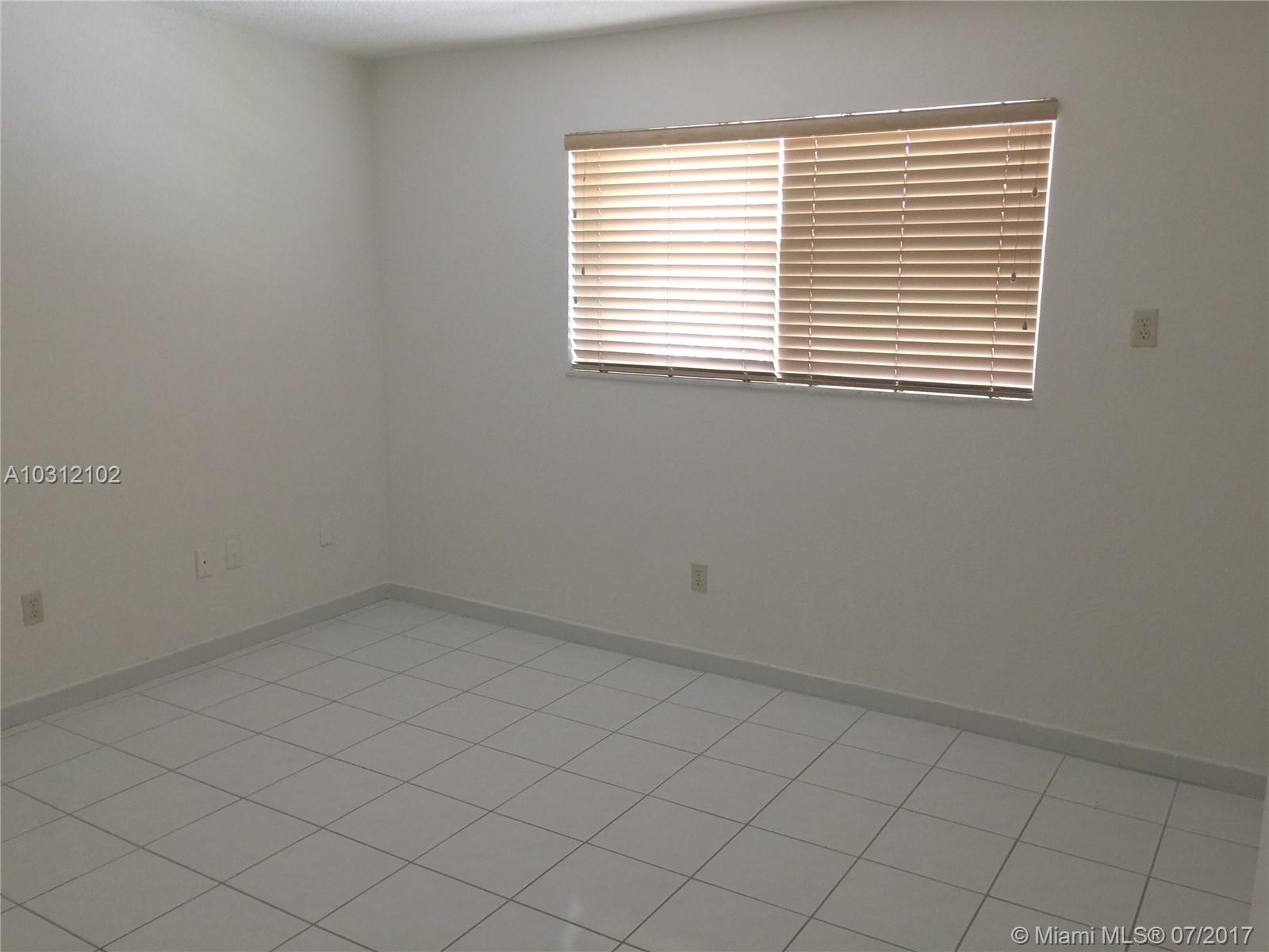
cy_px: 476
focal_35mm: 29
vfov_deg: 48.2
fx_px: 1063
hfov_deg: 61.7
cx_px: 634
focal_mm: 4.15
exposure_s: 1/15
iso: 64
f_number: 2.2
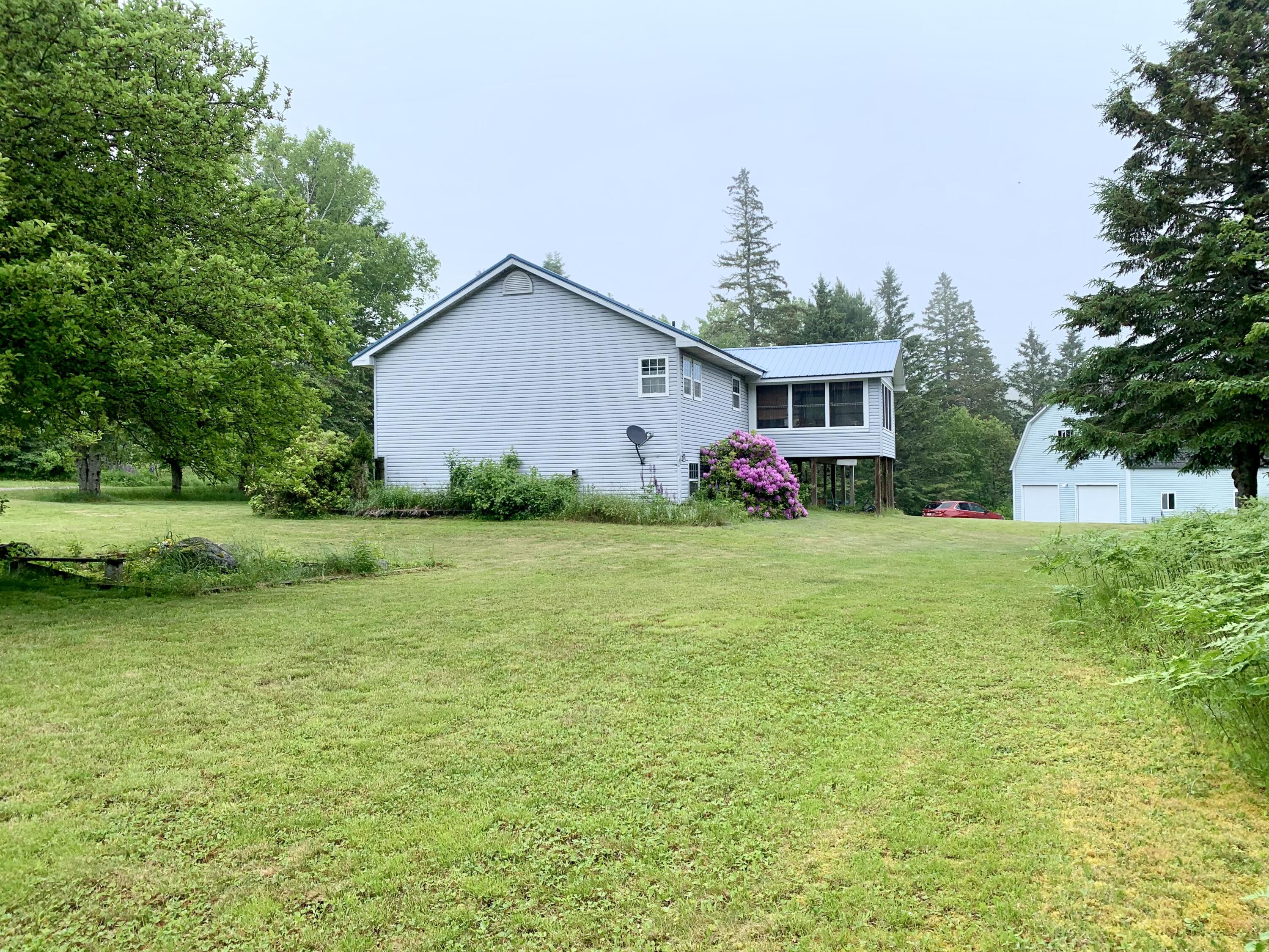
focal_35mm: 26
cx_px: 634
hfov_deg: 67.3
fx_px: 953
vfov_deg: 53.1
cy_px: 476
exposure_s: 1/683
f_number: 1.8
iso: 25
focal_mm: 4.25
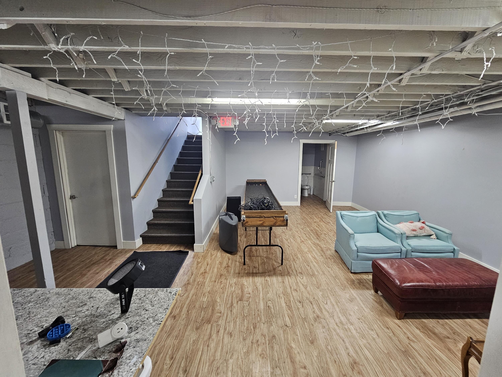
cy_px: 188
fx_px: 189
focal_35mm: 13
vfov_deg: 89.9
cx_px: 251
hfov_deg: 106.2
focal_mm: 2.2
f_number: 2.2
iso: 320
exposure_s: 1/34
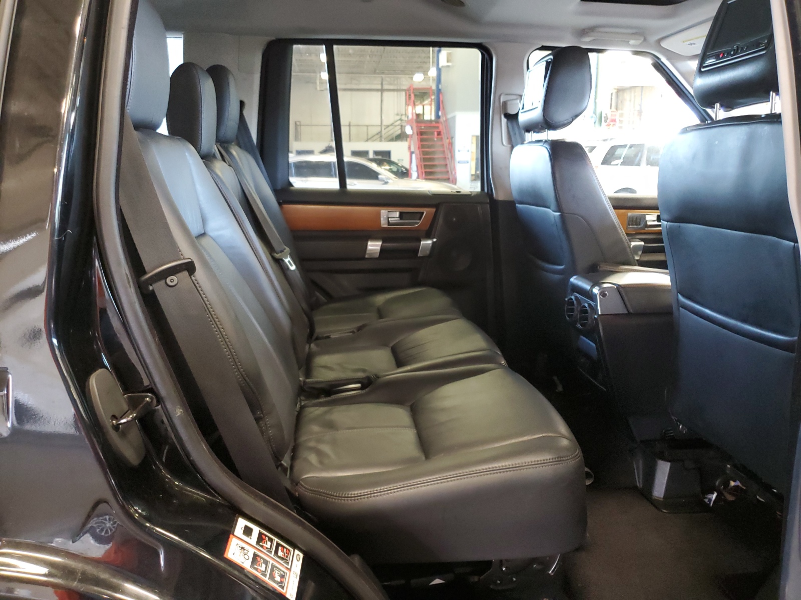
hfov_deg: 67.3
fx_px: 602
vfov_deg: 53.1
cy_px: 300
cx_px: 400
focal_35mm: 26
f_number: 1.5
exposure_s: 1/20
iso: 321
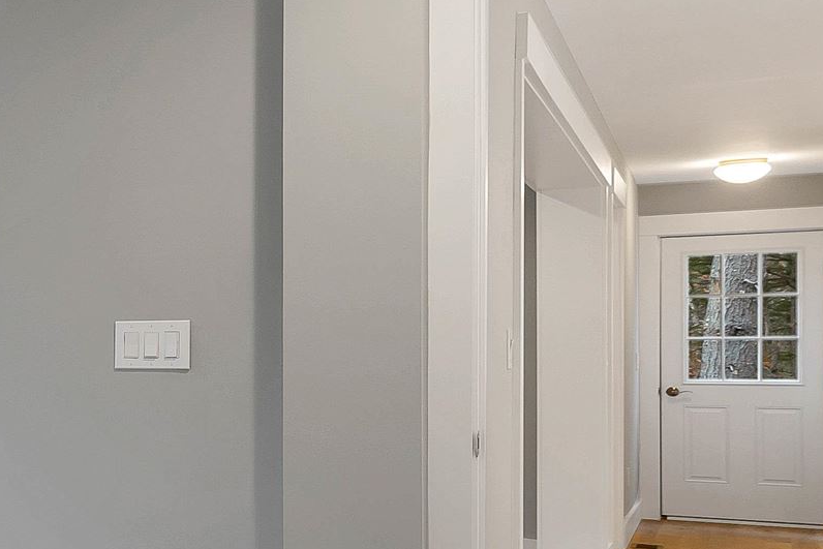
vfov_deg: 25.0
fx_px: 1235
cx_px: -622
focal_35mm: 54
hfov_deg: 22.7
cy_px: 359
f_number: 8
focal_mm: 14
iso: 400
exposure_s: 1/15
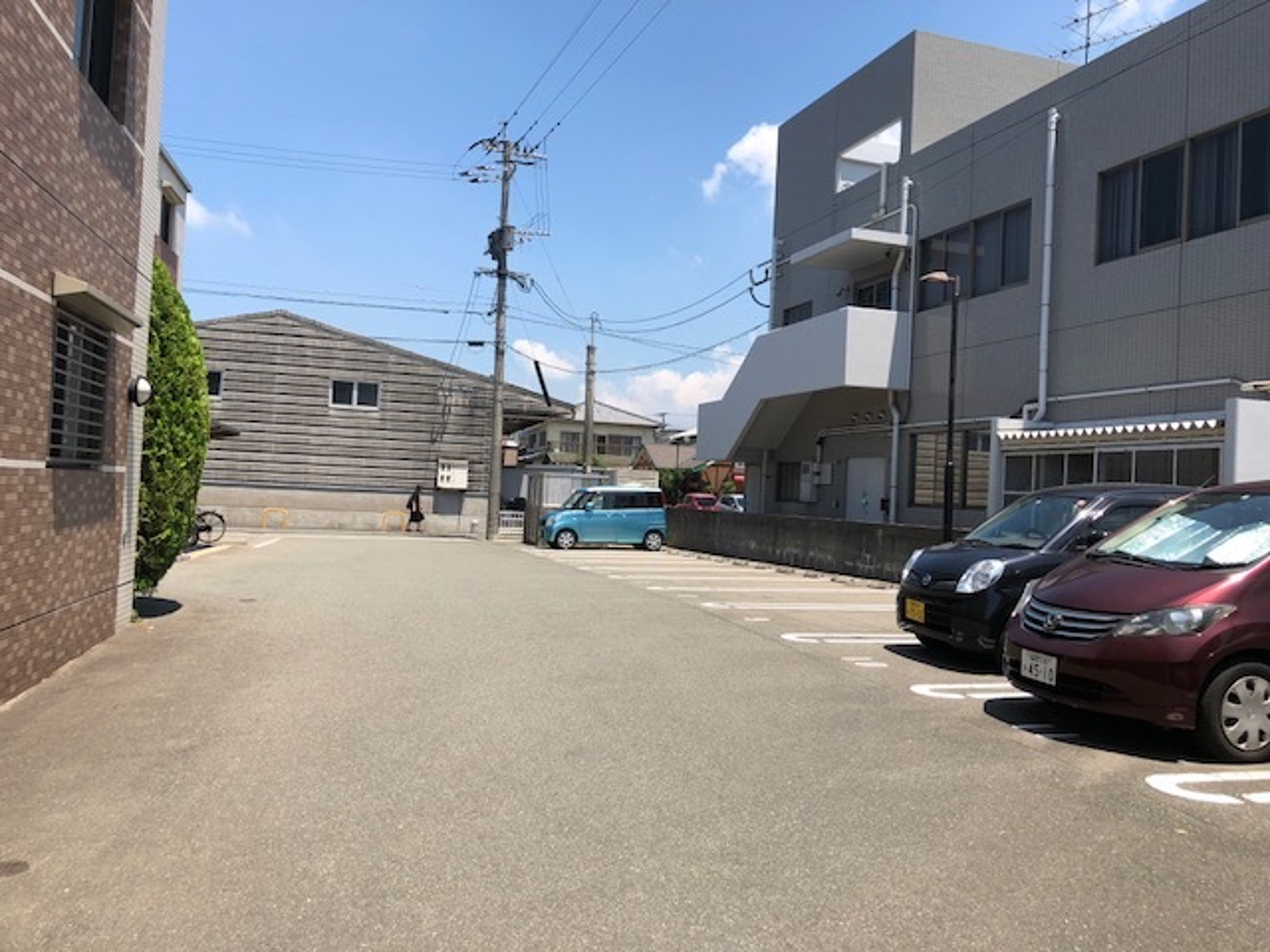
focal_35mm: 28
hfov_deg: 63.4
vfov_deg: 49.7
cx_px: 635
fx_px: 1027
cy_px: 476
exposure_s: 1/1656
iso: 20
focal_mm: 3.99
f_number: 1.8
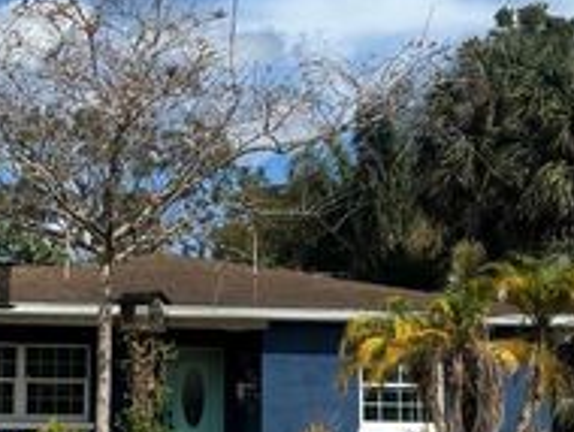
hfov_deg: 30.1
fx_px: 1046
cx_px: 136
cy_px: 313
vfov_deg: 23.2
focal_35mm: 63
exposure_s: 1/5848
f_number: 1.78
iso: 80
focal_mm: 6.86
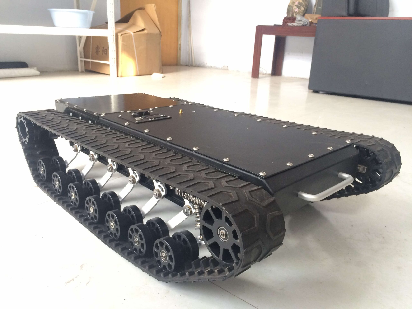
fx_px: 345
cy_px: 154
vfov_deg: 48.2
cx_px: 206
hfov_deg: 61.7
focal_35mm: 29
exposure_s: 1/30
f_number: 2.2
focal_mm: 4.15
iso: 125
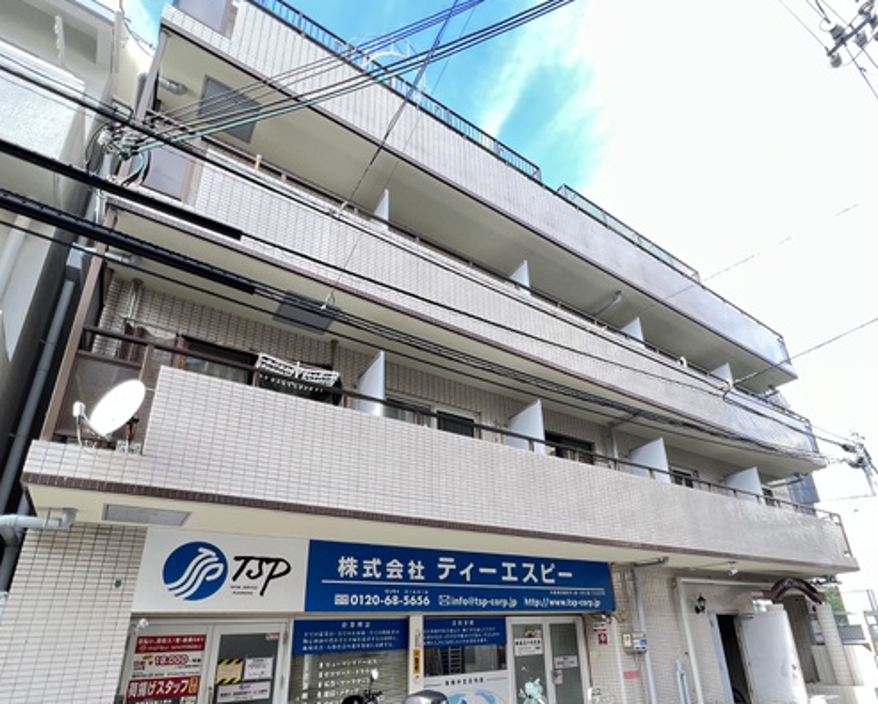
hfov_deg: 86.2
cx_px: 472
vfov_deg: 72.5
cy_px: 445
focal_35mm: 18
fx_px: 468
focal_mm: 1.57
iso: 64
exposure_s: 1/99
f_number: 1.8
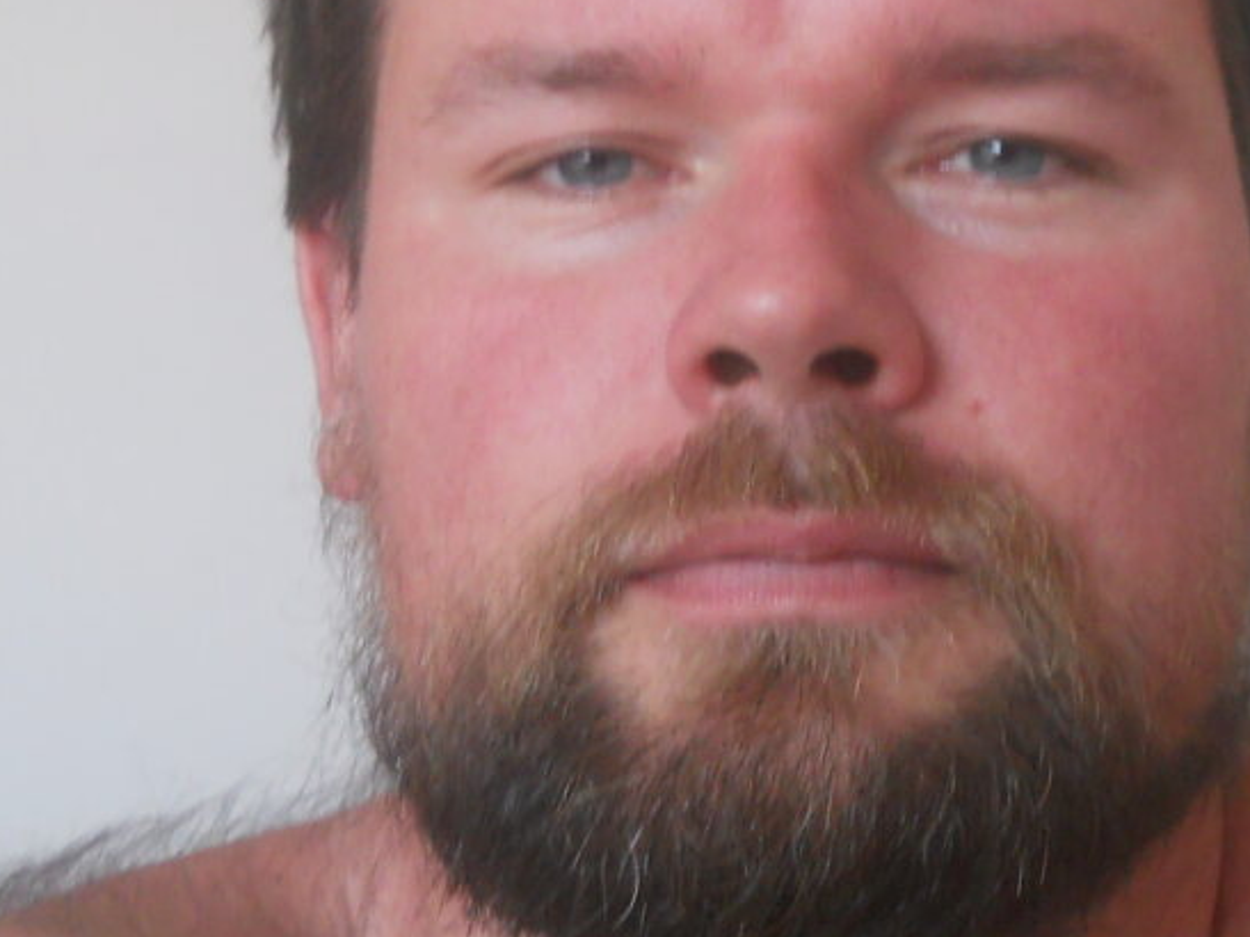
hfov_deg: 21.7
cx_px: 850
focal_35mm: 90
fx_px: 3249
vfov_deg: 16.4
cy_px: 359
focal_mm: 6.72
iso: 250
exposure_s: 1/30
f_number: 3.1
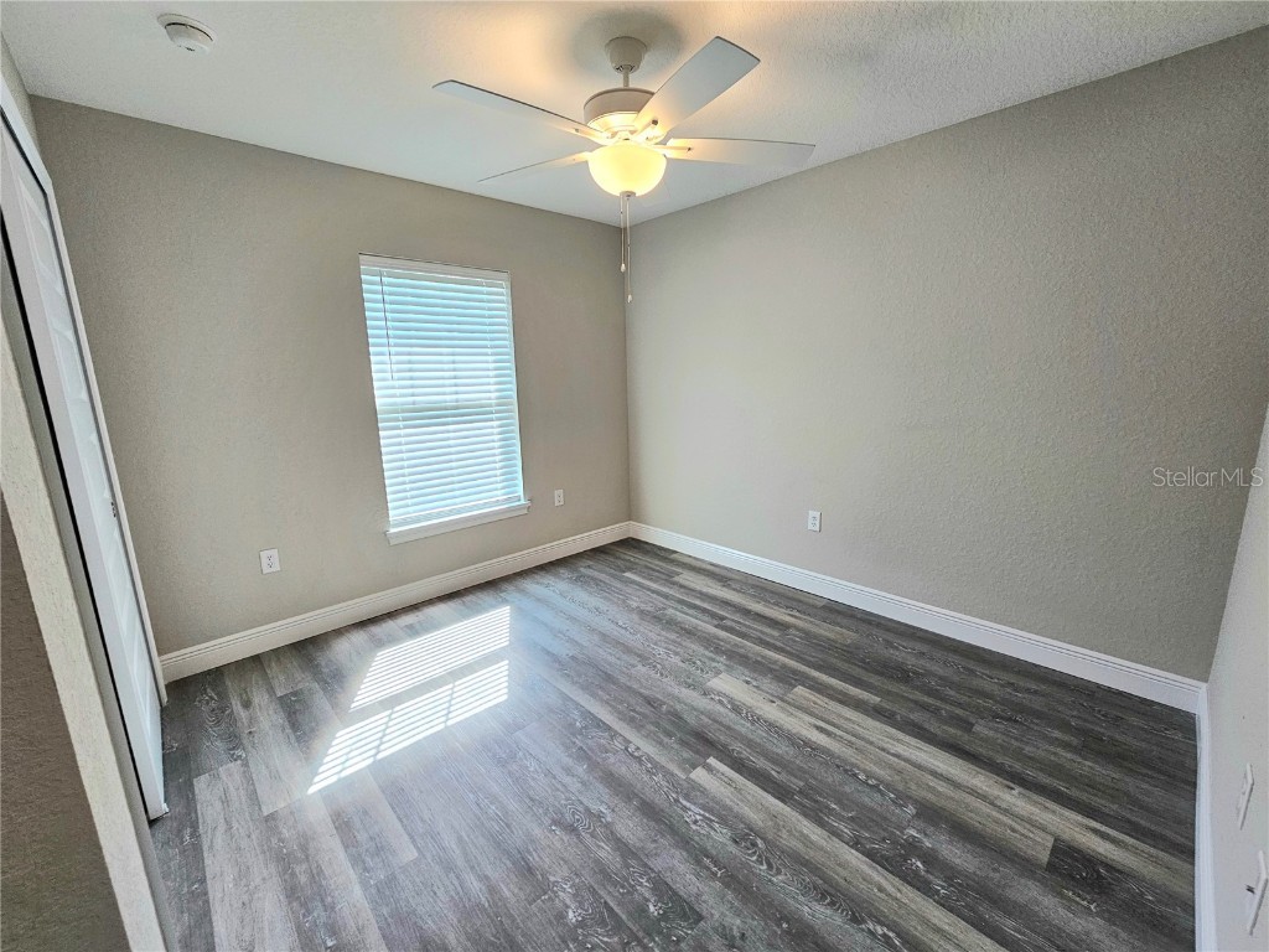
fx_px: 477
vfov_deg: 89.9
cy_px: 476
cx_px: 634
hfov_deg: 106.2
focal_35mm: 13
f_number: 2.2
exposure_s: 1/60.2
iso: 64
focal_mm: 2.2
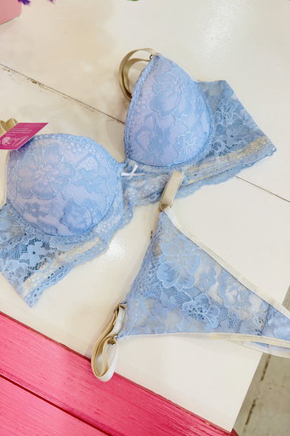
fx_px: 314
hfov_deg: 49.4
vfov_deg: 69.4
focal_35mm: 26
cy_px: 224
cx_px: 130
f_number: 1.78
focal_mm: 6.76
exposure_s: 1/100
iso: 80
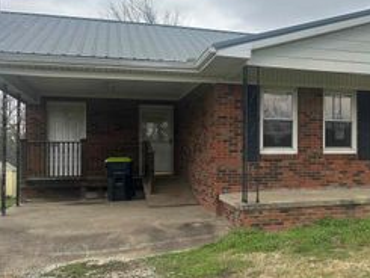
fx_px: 524
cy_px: 140
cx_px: 340
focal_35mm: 49
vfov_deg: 29.7
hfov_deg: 36.3
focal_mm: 6.86
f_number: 1.78
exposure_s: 1/1812
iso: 80
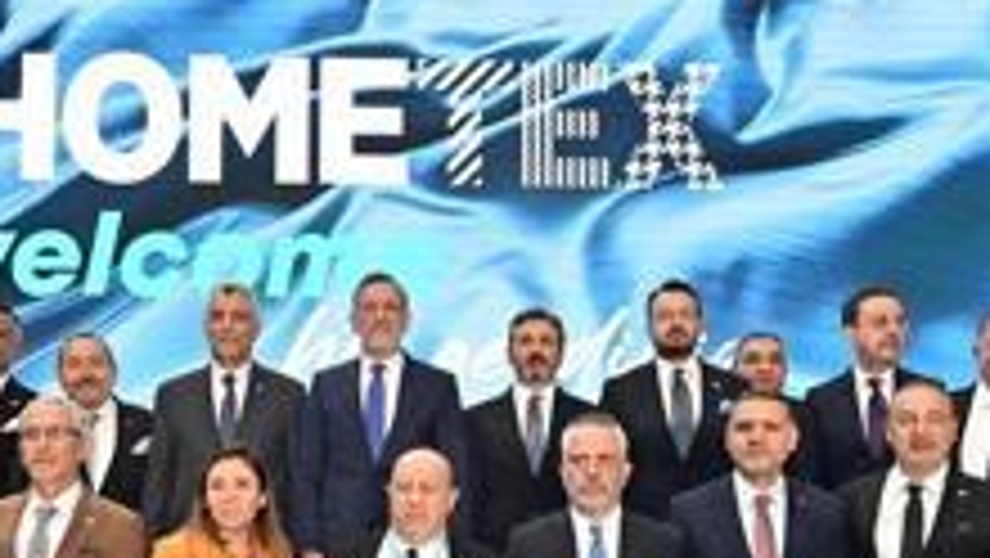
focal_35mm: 41
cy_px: 468
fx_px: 1077
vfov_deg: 28.3
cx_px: 398
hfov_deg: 49.1
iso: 1600
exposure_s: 1/200
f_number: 5.6
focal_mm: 14
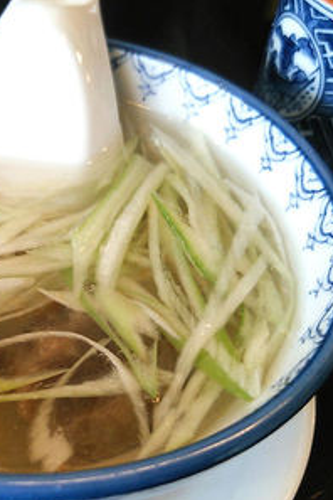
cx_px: 15
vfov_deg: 46.4
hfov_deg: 30.1
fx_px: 583
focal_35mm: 42
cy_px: 251
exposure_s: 1/44
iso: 100
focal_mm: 4.06
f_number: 1.94
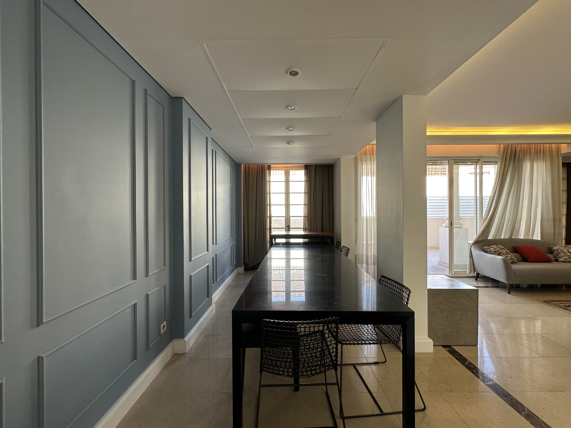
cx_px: 286
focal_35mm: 14
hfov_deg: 102.1
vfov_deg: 85.7
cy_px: 214
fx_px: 231
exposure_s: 1/99
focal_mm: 2.22
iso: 64
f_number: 2.2
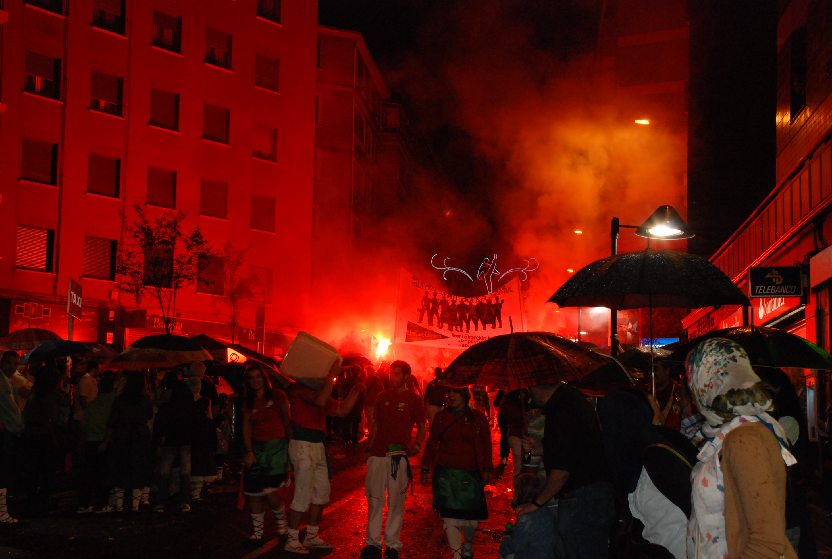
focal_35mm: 52
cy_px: 280
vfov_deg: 25.9
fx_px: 1216
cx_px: 416
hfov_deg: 37.8
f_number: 9
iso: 800
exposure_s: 1/30
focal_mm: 35
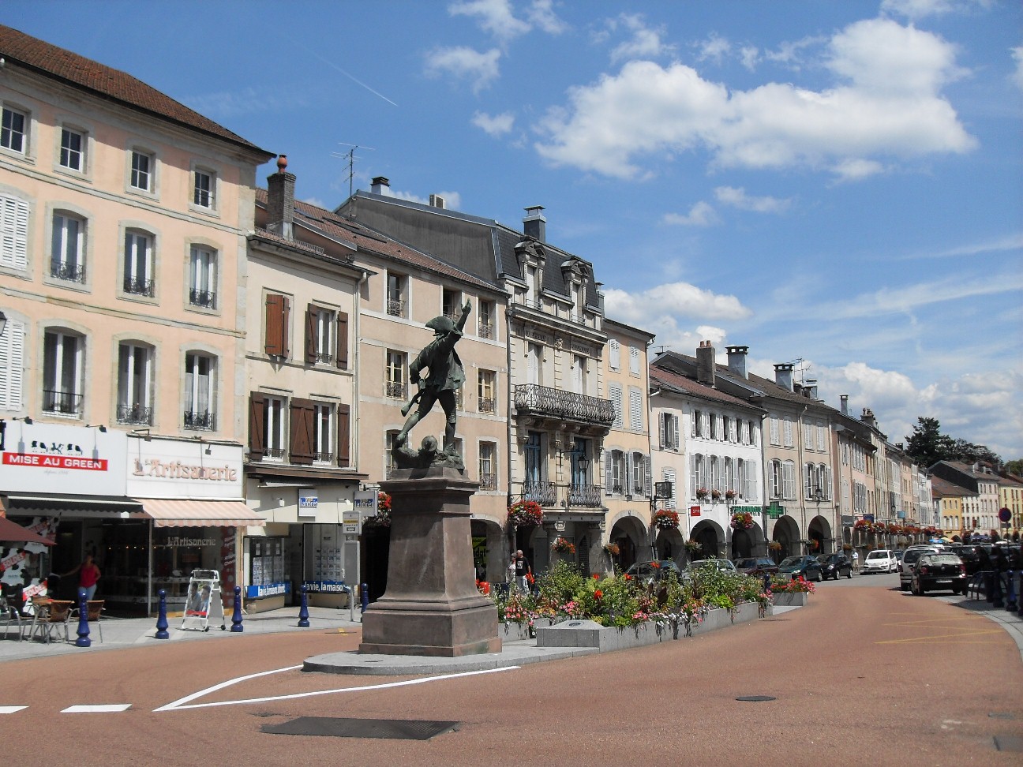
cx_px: 512
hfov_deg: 50.1
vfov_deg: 38.7
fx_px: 1093
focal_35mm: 37
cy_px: 384
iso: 80
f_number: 8.9
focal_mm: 6.3
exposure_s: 1/180
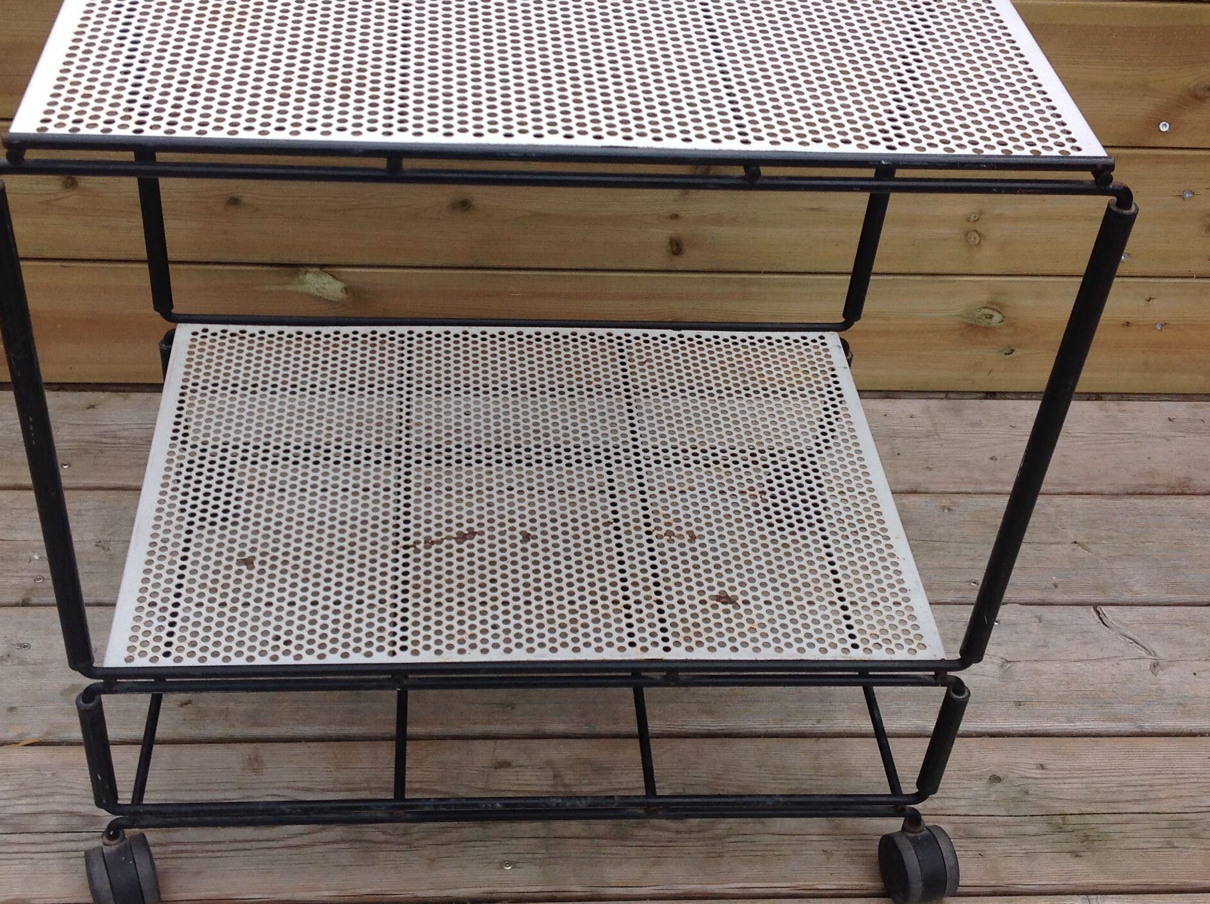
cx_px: 569
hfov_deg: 39.7
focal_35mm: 48
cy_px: 423
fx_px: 1675
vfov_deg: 30.2
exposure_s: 1/1259
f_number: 2.4
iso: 50
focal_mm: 4.28
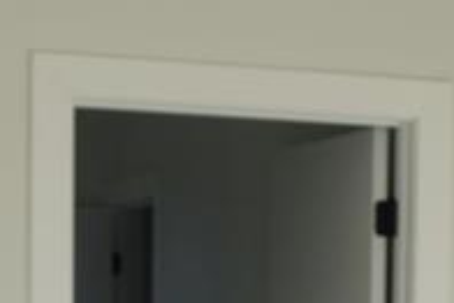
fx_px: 1779
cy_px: 560
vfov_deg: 9.3
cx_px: 442
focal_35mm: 141
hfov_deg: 14.3
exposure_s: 1/200
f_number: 7.1
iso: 400
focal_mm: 18
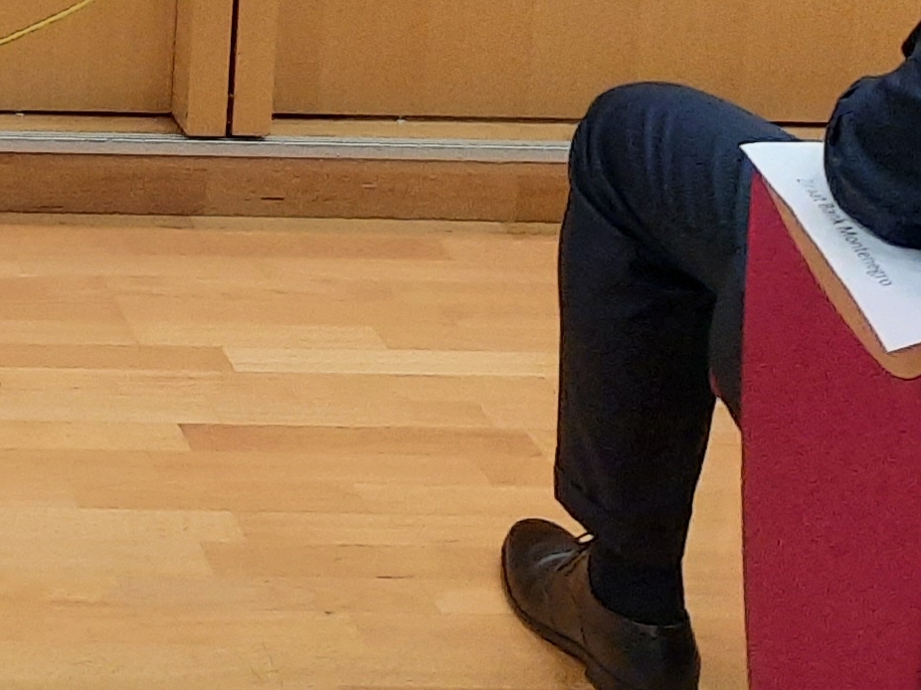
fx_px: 2873
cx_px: -639
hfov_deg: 16.0
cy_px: -554
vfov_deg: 12.5
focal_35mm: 108
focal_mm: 4.6
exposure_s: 1/50
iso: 320
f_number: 2
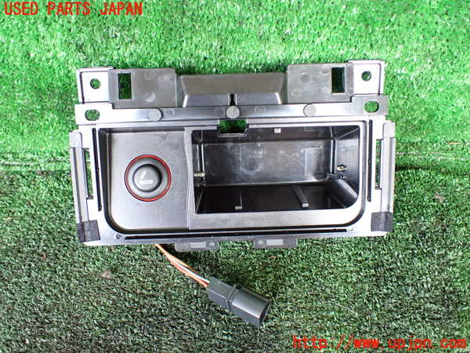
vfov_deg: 46.8
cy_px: 176
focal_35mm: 30
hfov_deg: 60.0
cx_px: 235
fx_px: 407
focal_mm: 5.4
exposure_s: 1/100
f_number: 2.3
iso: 800
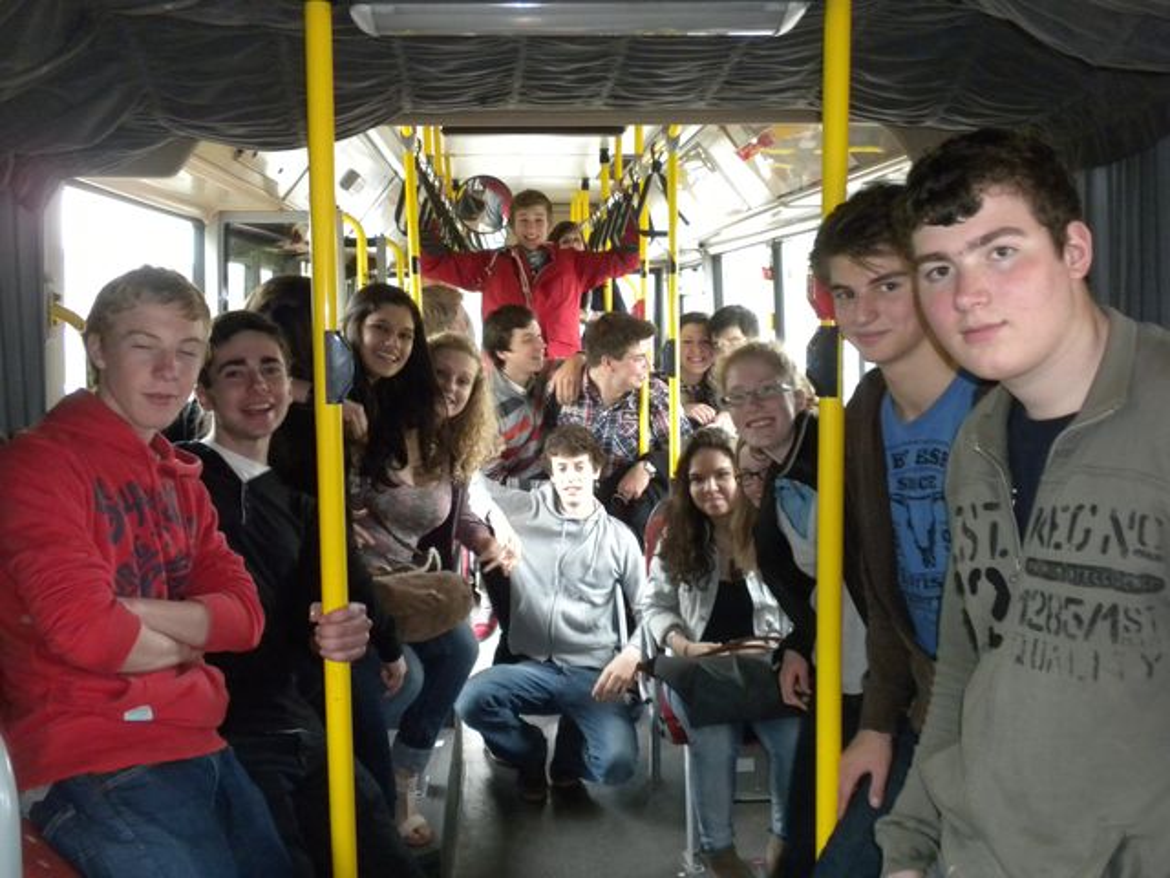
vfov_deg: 38.7
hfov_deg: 50.1
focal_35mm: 37
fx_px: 1251
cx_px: 585
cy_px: 439
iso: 400
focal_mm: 6.6
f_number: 3.5
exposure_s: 1/59
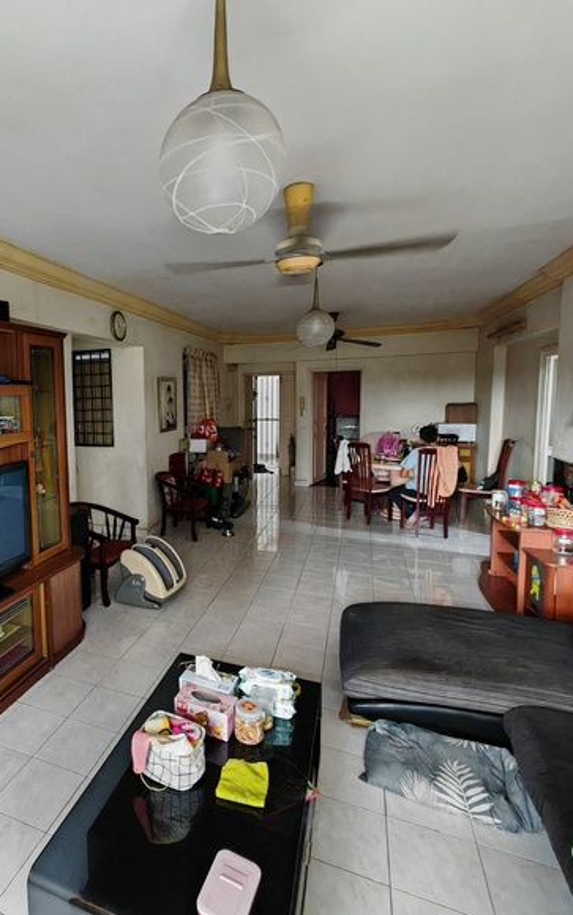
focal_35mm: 19
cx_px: 145
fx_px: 474
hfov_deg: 59.1
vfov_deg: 87.9
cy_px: 443
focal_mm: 1.82
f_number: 2
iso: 1250
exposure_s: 1/33
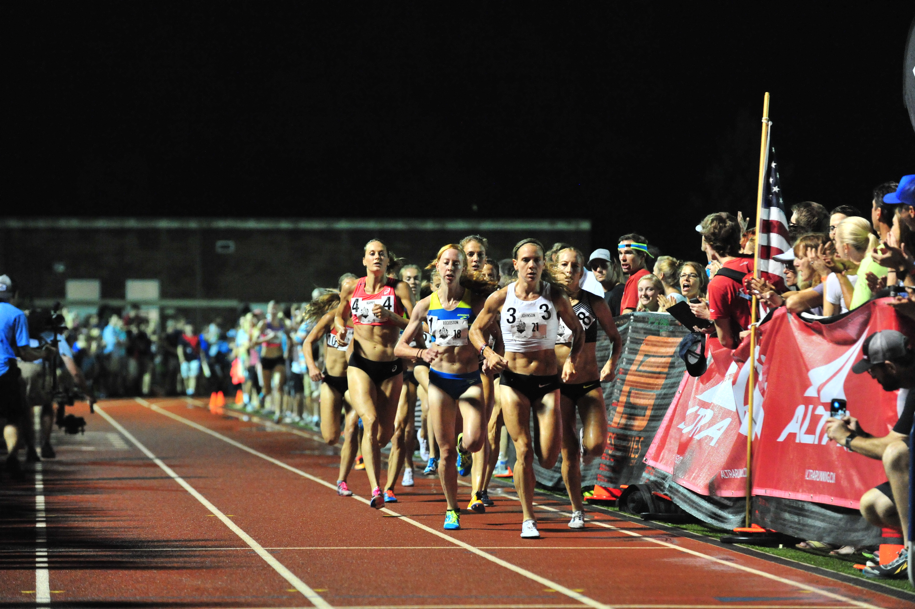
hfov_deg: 11.8
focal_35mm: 175
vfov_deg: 7.8
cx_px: 458
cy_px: 304
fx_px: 4445
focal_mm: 175
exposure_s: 1/400
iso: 6400
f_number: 4
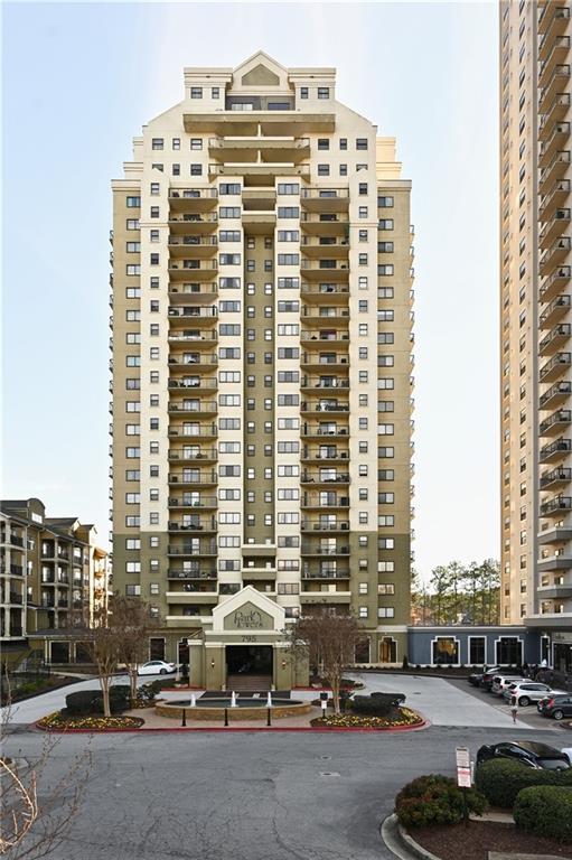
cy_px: 430
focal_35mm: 18
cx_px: 286
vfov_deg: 90.0
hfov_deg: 67.3
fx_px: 430
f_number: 7.1
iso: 100
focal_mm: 18
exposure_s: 1/125
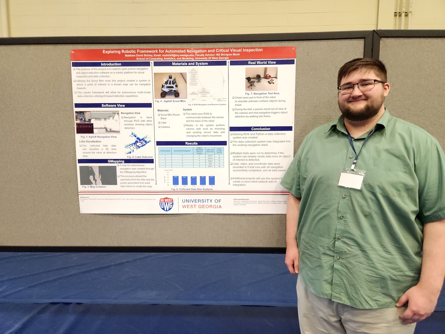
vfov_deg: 58.9
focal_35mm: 23
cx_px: 222
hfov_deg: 73.9
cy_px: 167
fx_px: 296
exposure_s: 1/120
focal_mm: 5.4
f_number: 1.8
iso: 640
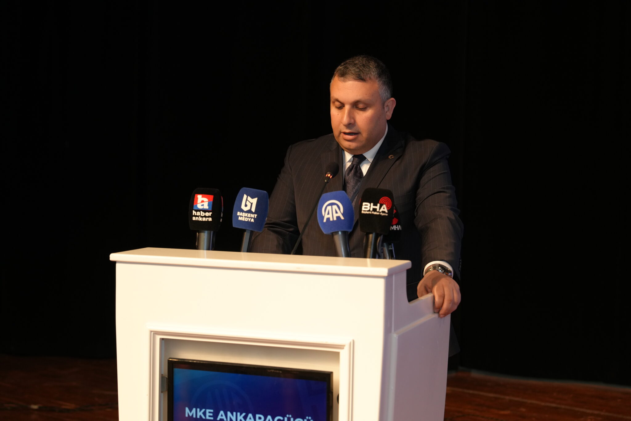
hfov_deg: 28.8
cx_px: 316
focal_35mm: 70
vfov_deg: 19.5
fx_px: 1227
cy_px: 210
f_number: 4
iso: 1250
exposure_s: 1/160
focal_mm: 70
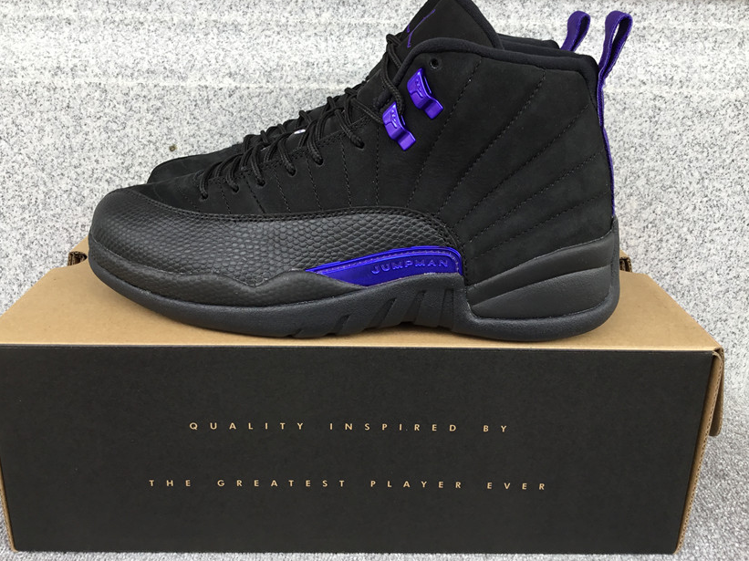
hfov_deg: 54.0
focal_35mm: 34
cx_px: 359
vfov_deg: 41.7
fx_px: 735
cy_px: 259
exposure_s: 1/106
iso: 25
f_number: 2.4
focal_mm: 3.3
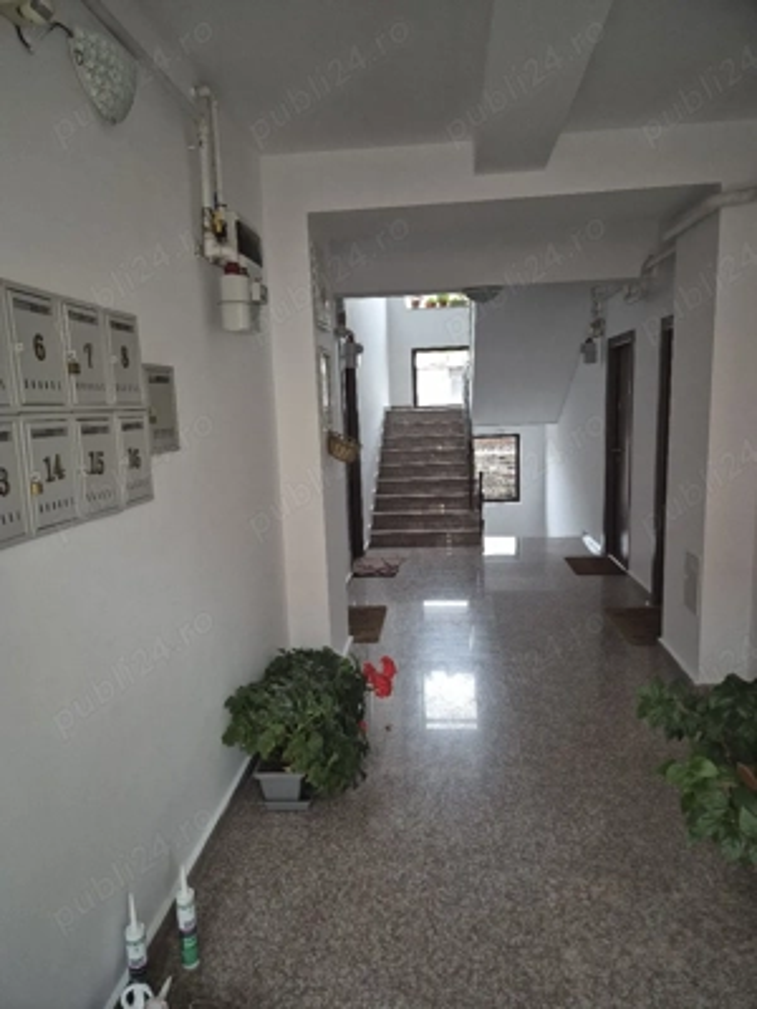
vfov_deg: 73.9
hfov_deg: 58.9
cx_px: 378
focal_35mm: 23
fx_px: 671
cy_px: 504
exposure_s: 1/50
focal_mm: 5.4
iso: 100
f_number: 1.8
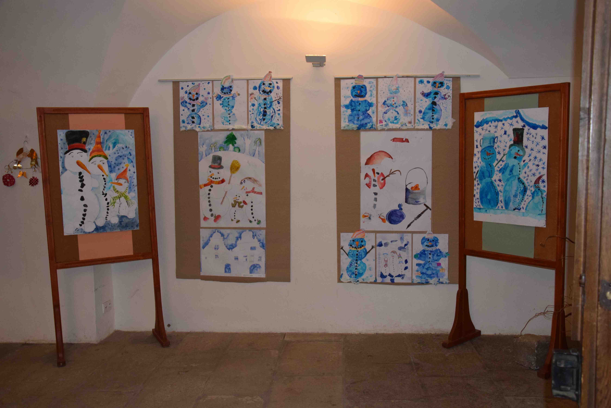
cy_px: 204
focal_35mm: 33
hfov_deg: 57.2
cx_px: 306
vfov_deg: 40.0
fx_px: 560
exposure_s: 1/60
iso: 1600
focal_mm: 22
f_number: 5.6
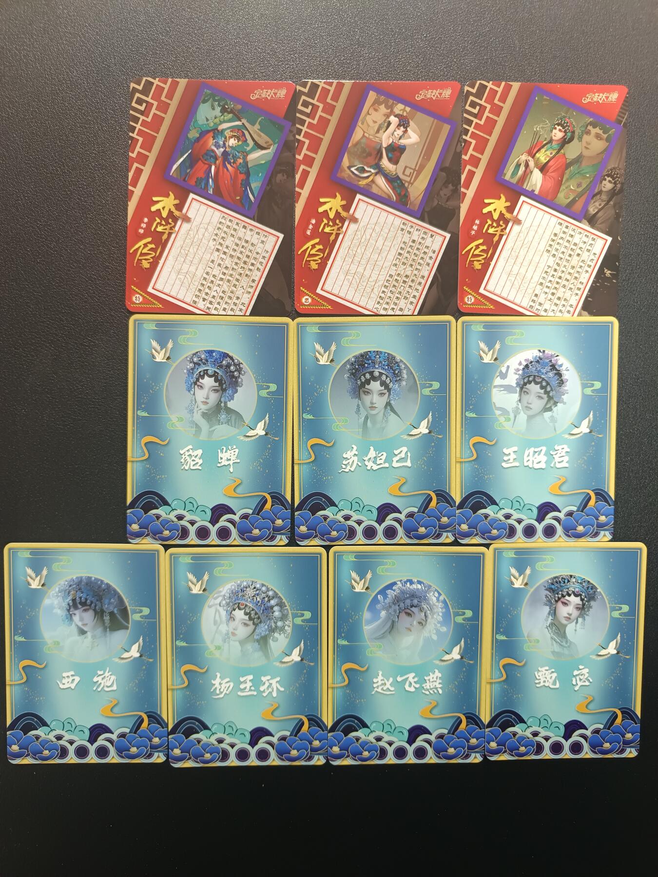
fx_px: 608
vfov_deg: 71.6
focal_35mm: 24
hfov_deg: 56.8
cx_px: 329
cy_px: 438
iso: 1220
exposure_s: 1/33.3
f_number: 1.7
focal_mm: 5.31
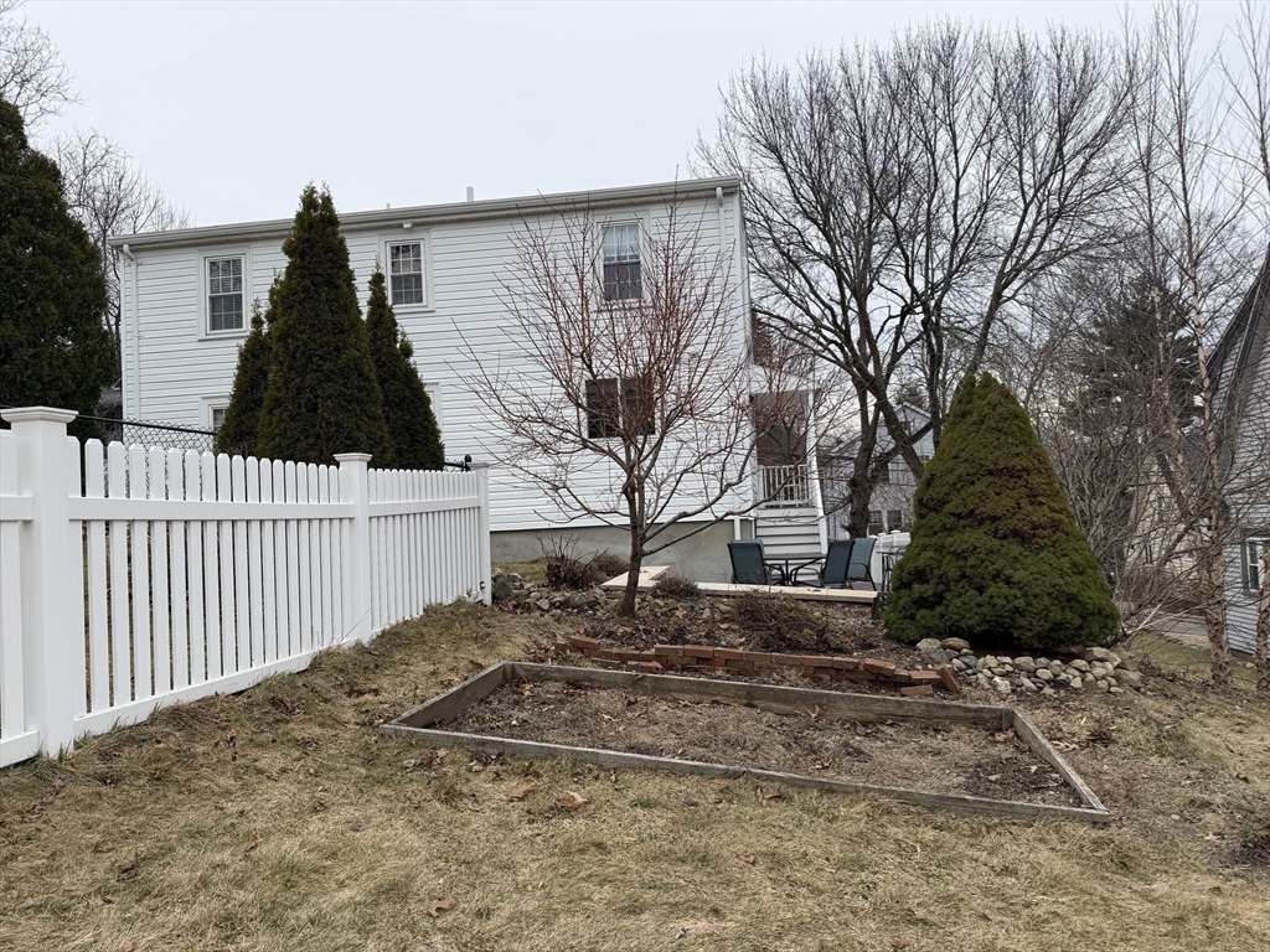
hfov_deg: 71.6
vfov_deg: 56.8
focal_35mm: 24
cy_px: 476
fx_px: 881
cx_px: 635
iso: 80
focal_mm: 6.76
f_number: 1.78
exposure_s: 1/1901
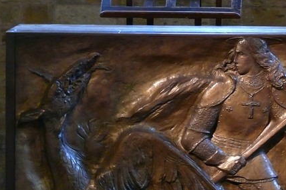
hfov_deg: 8.0
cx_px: 210
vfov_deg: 5.3
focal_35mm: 257
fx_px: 2041
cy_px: 131
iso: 400
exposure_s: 1/10
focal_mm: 29.9
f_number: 3.6
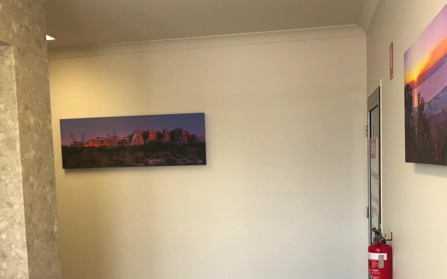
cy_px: 207
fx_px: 499
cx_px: 226
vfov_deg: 30.7
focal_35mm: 41
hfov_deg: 48.2
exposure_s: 1/50
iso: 20
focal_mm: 3.99
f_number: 1.8
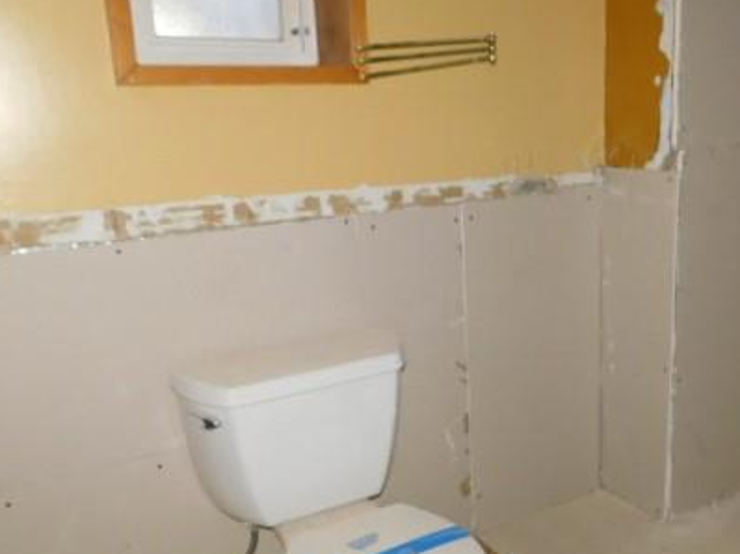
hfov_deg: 49.2
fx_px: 790
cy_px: 314
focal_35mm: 37
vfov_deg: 38.6
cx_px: 498
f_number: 3
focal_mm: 4
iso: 200
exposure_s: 1/30
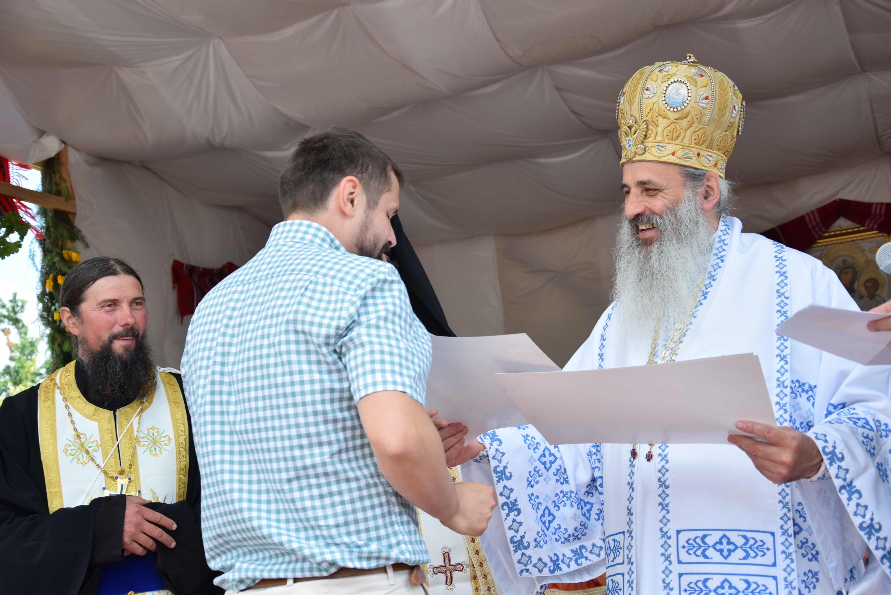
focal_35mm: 60
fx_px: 1485
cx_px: 446
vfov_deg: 22.6
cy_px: 298
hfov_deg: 33.4
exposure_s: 1/160
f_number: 4.5
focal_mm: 40
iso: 100
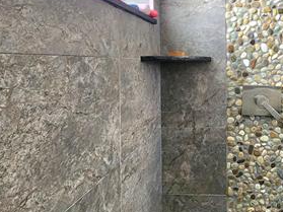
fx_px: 229
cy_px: 68
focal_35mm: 28
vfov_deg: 48.7
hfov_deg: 58.9
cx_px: 223
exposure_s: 1/30
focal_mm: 2.2
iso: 400
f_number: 2.2
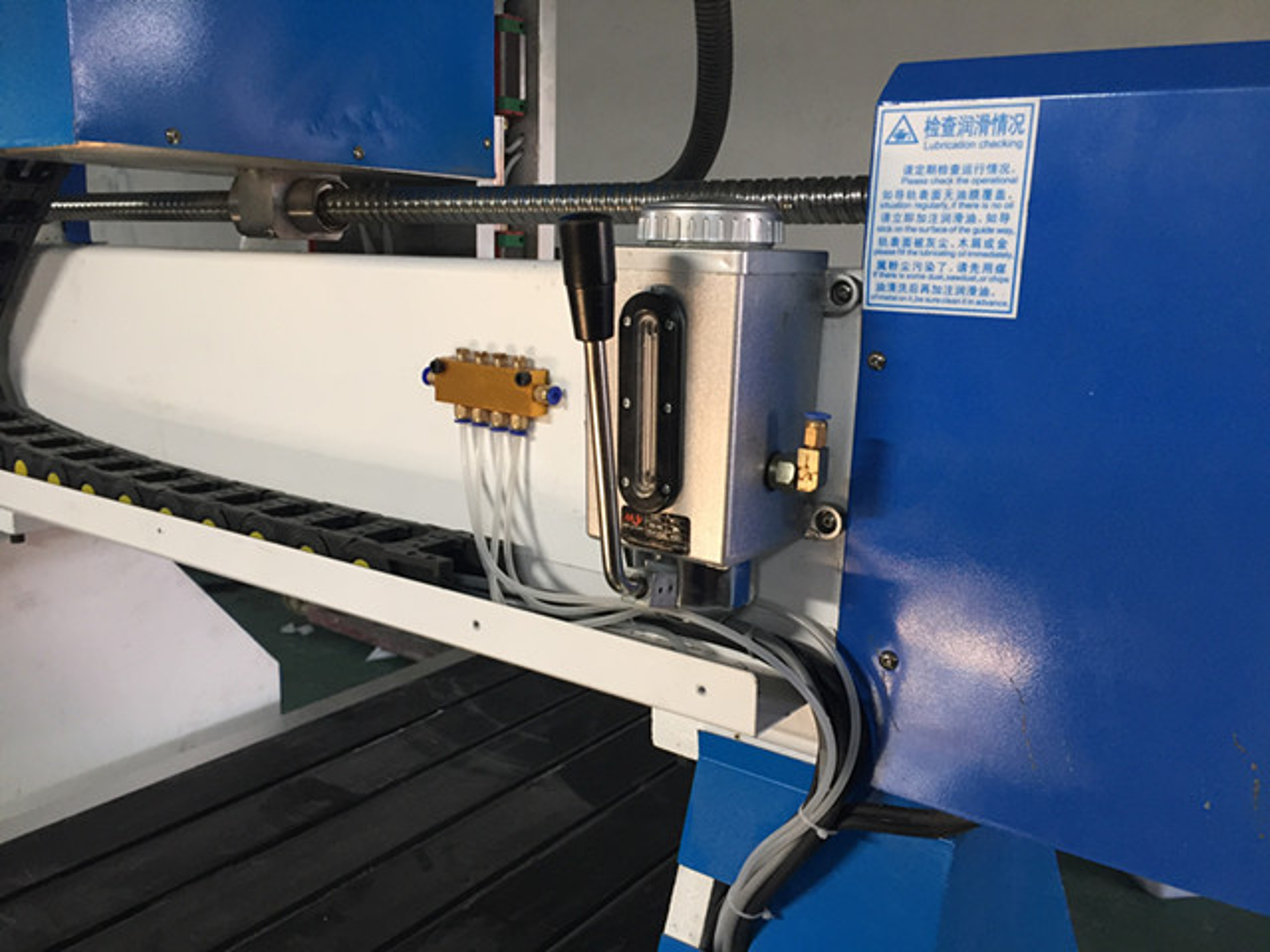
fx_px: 1064
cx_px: 635
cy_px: 476
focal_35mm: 29
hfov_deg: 61.7
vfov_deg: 48.2
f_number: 2.2
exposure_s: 1/30
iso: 50
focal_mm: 4.15
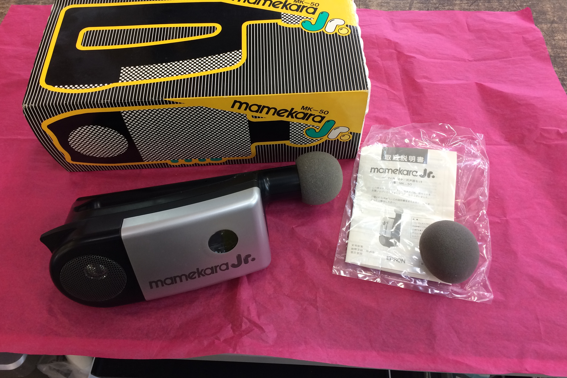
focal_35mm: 31
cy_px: 168
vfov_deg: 42.3
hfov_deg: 60.3
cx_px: 285
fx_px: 488
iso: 50
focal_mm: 4.15
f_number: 2.2
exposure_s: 1/30
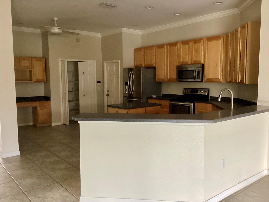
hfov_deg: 58.4
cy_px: 101
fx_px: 241
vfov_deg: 45.4
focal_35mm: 31
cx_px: 134
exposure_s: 1/40
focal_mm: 3.3
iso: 400
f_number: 2.4
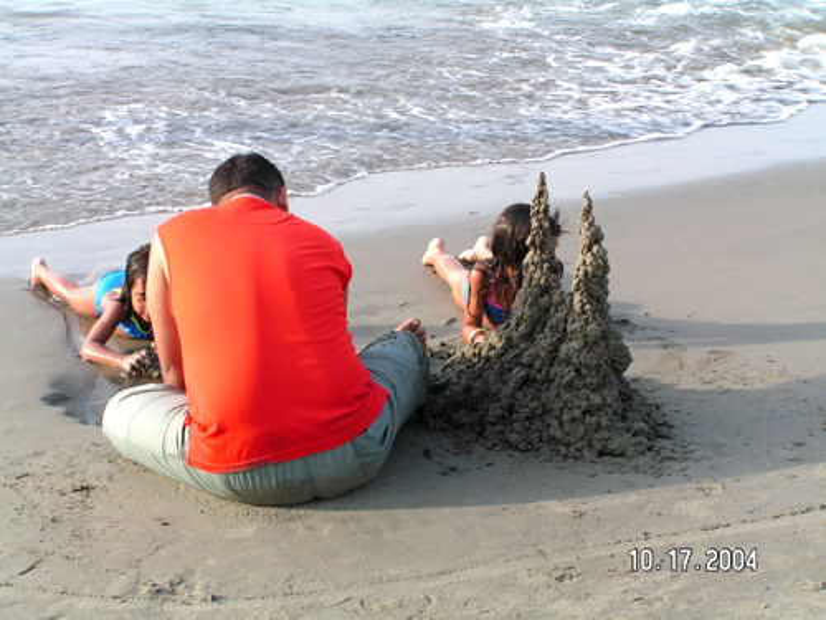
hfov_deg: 25.7
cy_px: 310
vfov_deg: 19.4
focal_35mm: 76
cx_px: 413
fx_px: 1813
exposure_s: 1/100
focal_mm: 12.7
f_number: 5.6
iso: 50
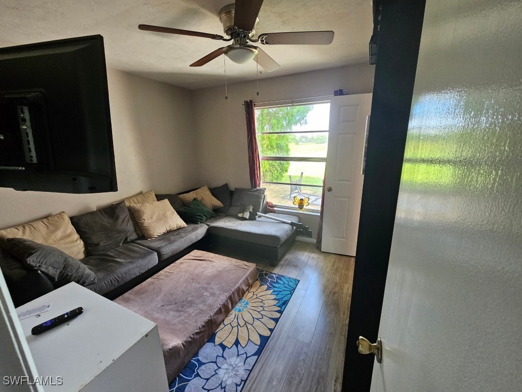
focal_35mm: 13
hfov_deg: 106.2
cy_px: 196
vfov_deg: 89.9
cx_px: 261
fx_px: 196
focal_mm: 2.2
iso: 250
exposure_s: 1/60
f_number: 2.2
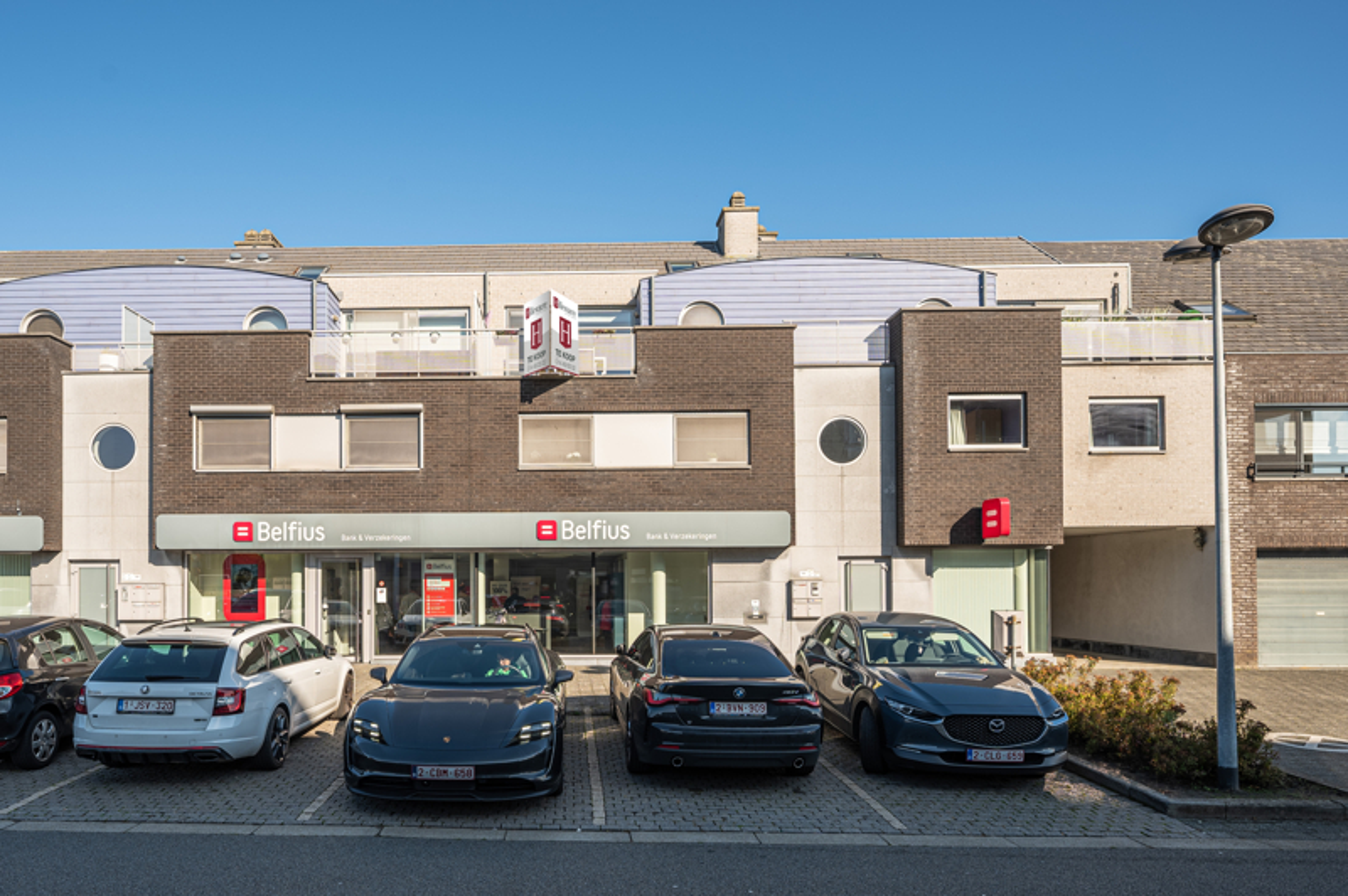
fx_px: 655
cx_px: 674
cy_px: 448
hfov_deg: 91.7
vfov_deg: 68.8
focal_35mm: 18
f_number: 7.1
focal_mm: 17.5
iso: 100
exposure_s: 1/800
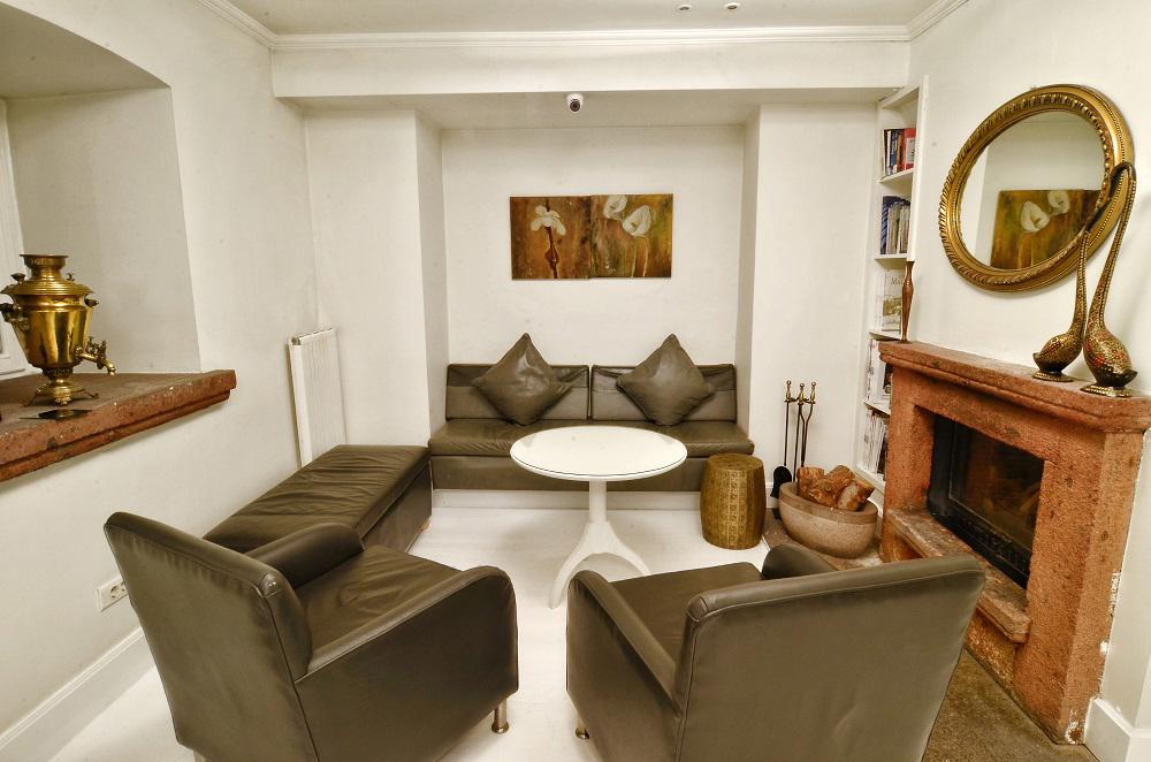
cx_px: 576
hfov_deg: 90.1
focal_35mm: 18
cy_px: 381
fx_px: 574
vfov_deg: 67.1
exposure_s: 8
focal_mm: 12
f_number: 20
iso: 200
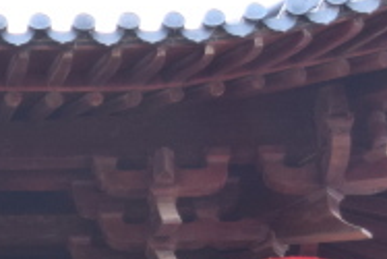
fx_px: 2119
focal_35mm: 197
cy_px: 250
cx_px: -188
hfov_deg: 10.1
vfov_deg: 7.0
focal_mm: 24
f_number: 4
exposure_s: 1/80
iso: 500
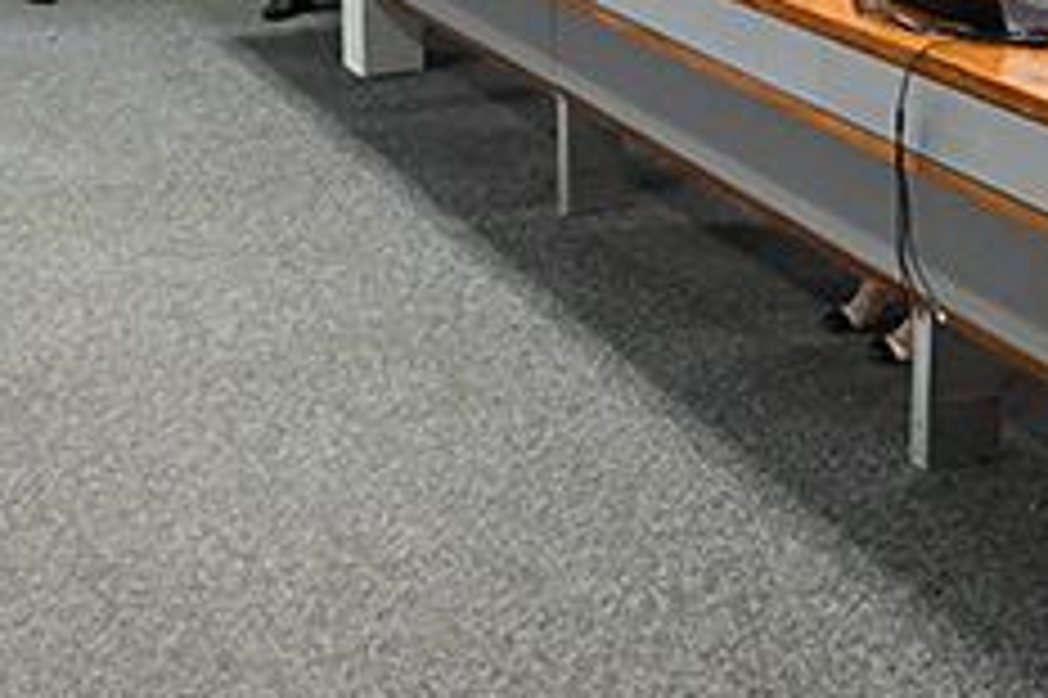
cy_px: -158
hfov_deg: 33.1
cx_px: 229
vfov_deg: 21.2
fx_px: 1716
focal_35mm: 59
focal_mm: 16
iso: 800
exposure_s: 1/100
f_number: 2.8
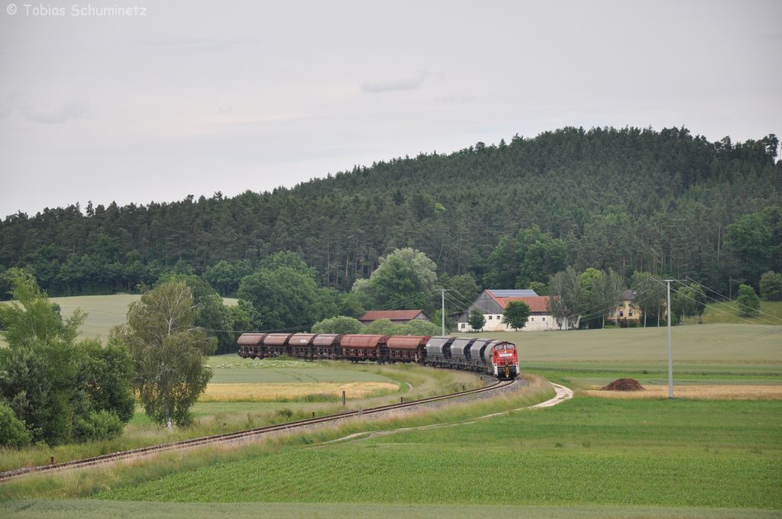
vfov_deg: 8.7
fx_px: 3417
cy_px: 260
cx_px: 391
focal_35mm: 158
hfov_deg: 13.1
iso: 200
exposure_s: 1/500
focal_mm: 105
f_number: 7.1
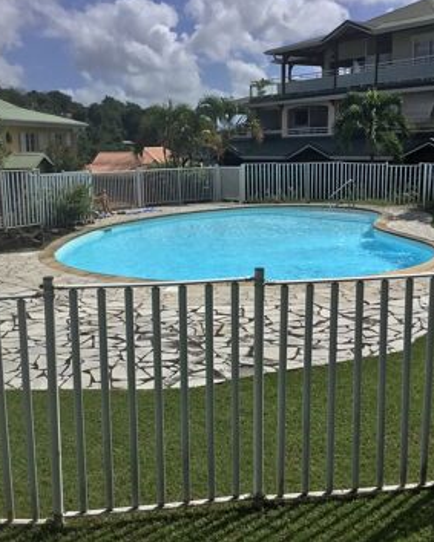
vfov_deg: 44.8
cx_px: 199
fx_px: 659
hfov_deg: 36.5
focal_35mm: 41
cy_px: 268
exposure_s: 1/3401
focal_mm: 3.3
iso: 25
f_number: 2.4
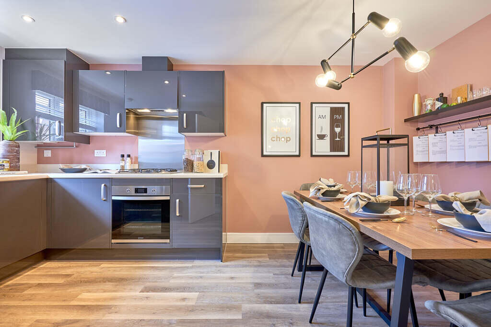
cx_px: 246
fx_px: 218
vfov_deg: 73.8
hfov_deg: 96.7
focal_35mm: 16
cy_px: 164
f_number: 10
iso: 100
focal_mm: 16
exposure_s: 1/1.59
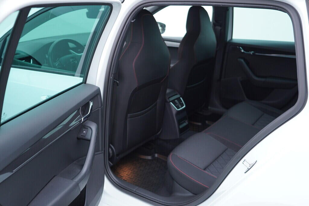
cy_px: 103
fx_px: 309
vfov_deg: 36.9
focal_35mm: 36
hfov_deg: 53.1
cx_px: 154
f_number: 2.8
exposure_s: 1/40
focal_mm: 24
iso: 160
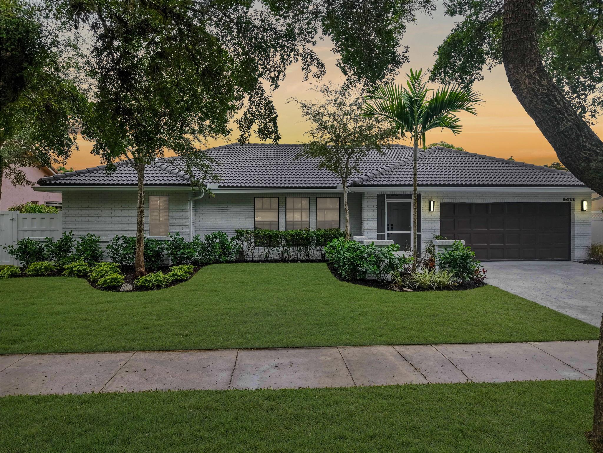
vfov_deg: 56.8
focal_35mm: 24
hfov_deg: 71.6
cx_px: 302
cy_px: 226
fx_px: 418
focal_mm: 8.67
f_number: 1.8
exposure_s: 1/730
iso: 360
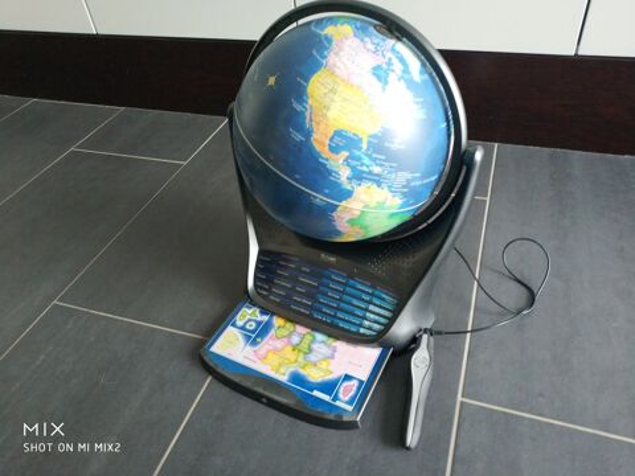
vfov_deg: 44.2
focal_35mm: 32
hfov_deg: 56.8
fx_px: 587
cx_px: 318
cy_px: 238
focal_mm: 4.5
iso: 550
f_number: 2
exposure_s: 1/17
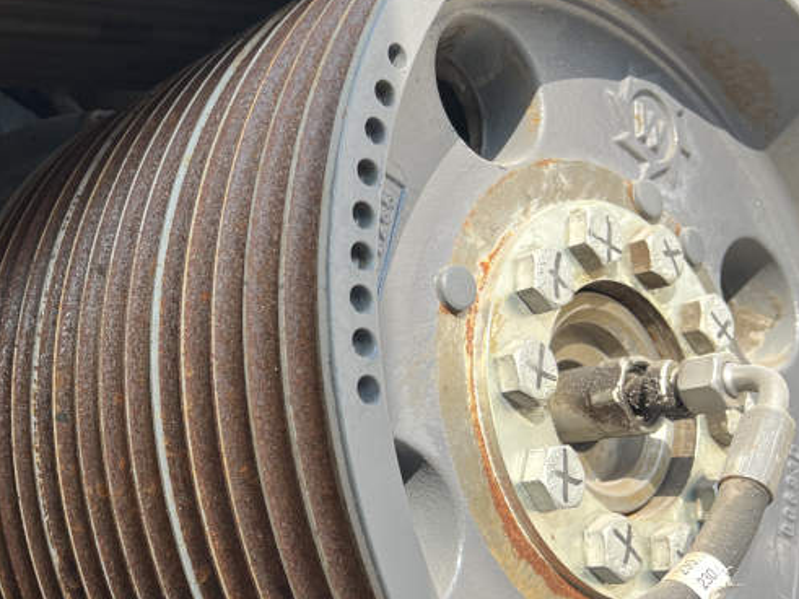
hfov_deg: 34.2
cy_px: 378
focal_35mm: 53
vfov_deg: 27.4
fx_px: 1223
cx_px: 81
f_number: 1.5
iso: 50
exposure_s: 1/601
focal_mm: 5.7
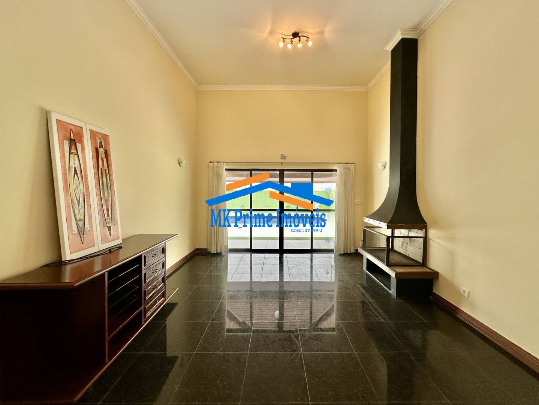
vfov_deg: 85.7
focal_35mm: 14
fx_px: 218
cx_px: 270
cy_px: 202
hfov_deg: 102.0
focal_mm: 2.22
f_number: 2.2
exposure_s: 1/120
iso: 80
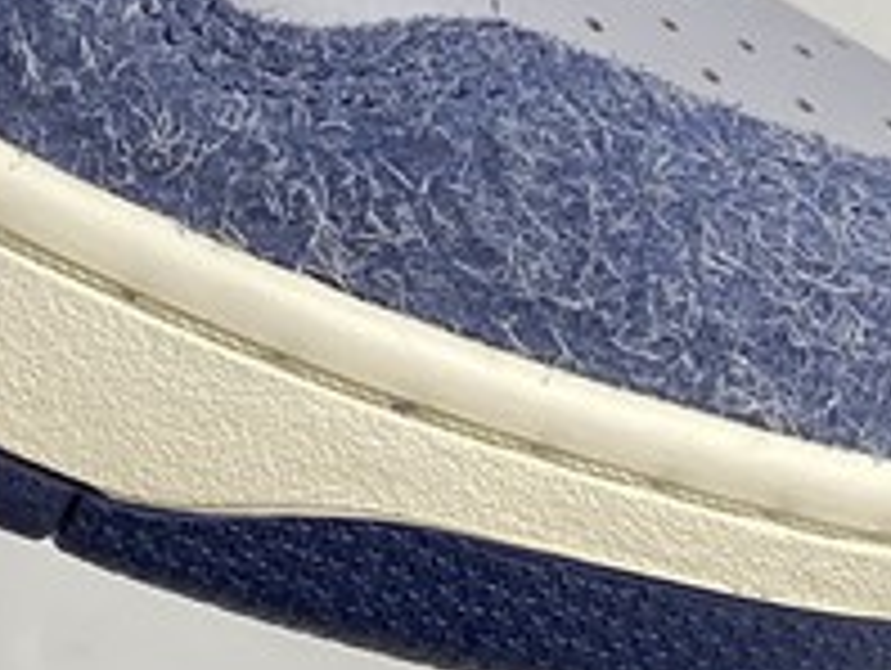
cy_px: -746
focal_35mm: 131
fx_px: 3376
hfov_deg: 14.2
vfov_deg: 10.3
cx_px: -405
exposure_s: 1/100
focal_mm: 4.25
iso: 50
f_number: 1.8
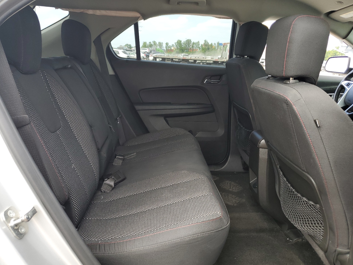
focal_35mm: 27
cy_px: 137
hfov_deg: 65.3
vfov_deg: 51.4
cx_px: 175
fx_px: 275
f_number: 1.5
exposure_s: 1/278
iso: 50
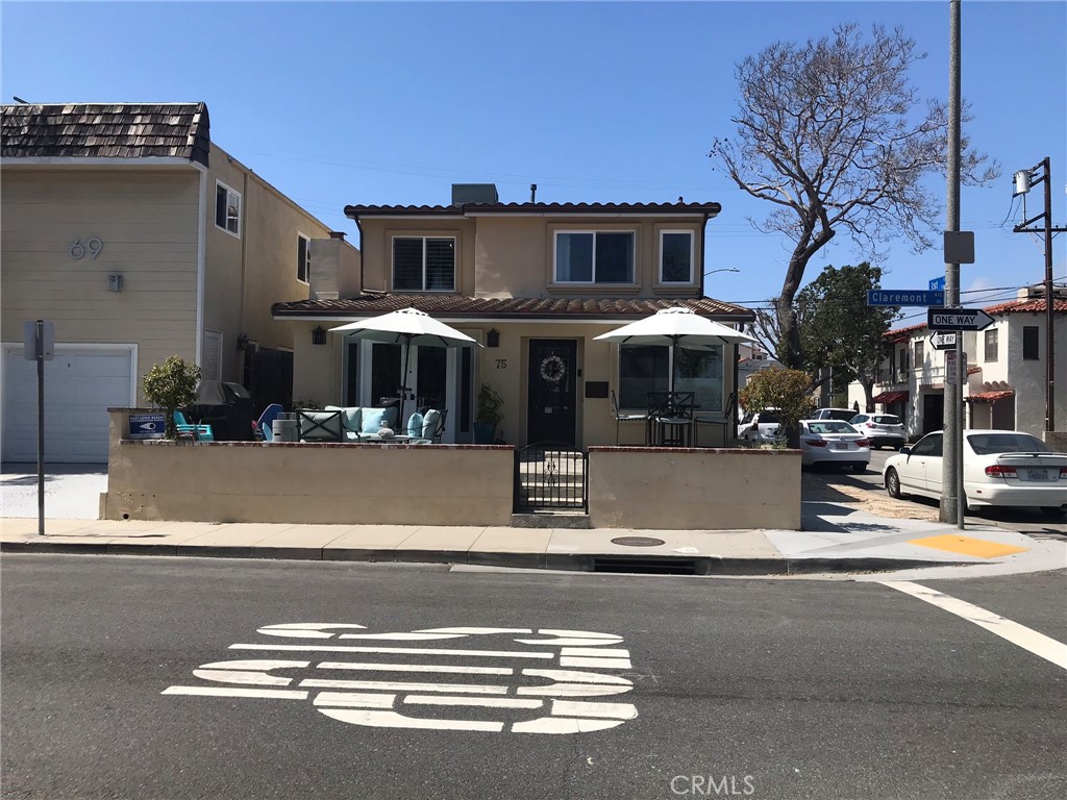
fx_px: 863
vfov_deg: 49.7
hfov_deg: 63.4
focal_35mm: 28
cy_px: 400
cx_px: 534
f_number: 1.8
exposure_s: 1/3195
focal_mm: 3.99
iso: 20
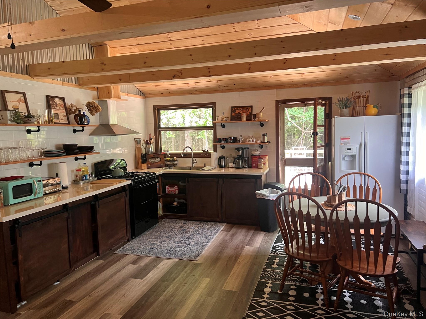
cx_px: 213
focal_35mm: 26
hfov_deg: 67.3
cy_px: 160
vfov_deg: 53.1
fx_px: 320
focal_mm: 5.7
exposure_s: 1/60
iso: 250
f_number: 1.5
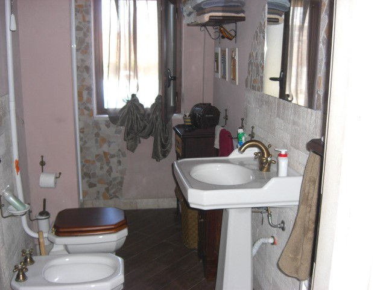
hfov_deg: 49.0
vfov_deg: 37.7
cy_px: 145
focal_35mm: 38
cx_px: 193
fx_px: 424
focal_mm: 7.9
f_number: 2.8
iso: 200
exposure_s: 1/60
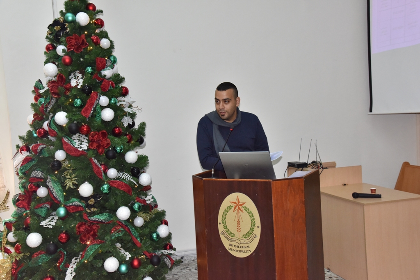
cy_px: 140
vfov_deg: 33.4
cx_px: 210
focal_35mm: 40
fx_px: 467
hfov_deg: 48.5
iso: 2500
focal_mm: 40
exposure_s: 1/250
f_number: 7.1
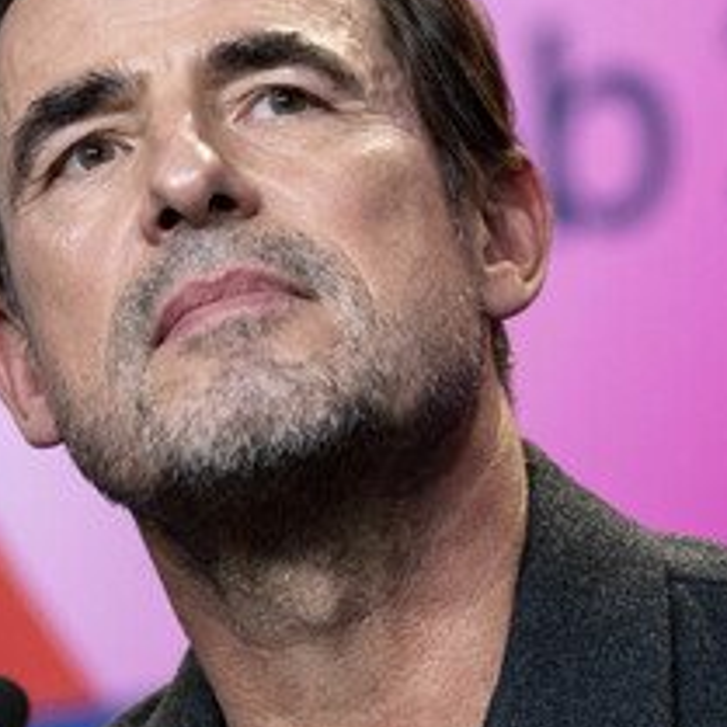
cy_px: 243
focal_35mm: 317
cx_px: 590
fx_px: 7532
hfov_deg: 5.5
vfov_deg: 5.5
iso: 2000
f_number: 2.8
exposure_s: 1/320
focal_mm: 115
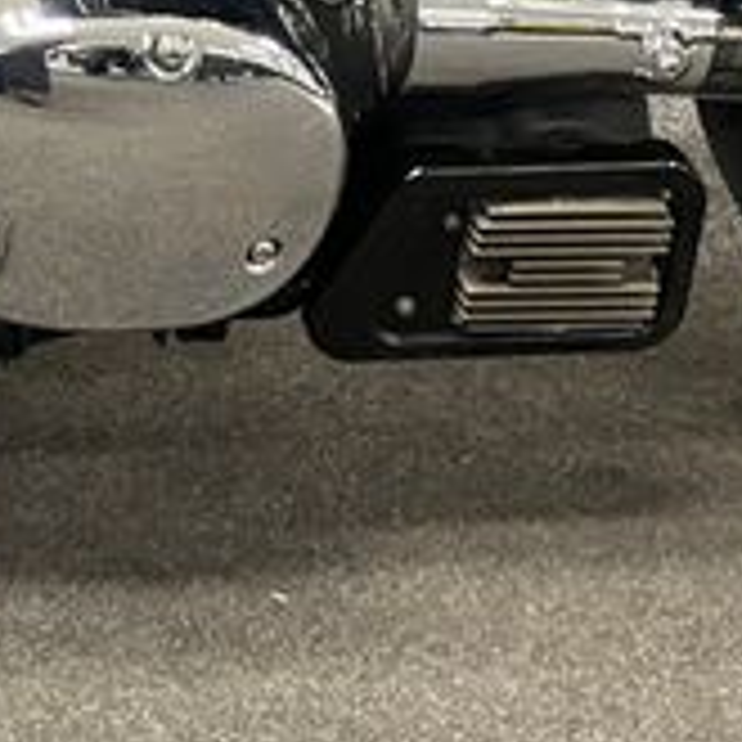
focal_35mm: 89
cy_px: -247
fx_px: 2158
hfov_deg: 18.5
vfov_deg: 18.1
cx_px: -135
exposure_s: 1/50
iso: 400
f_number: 1.6
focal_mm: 5.1
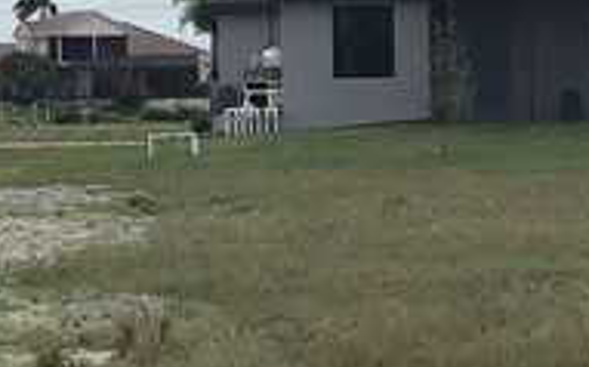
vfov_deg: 7.4
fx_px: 2823
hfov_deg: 11.9
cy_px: 71
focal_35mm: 176
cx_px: 456
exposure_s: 1/2203
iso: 25
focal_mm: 3.3
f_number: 2.4
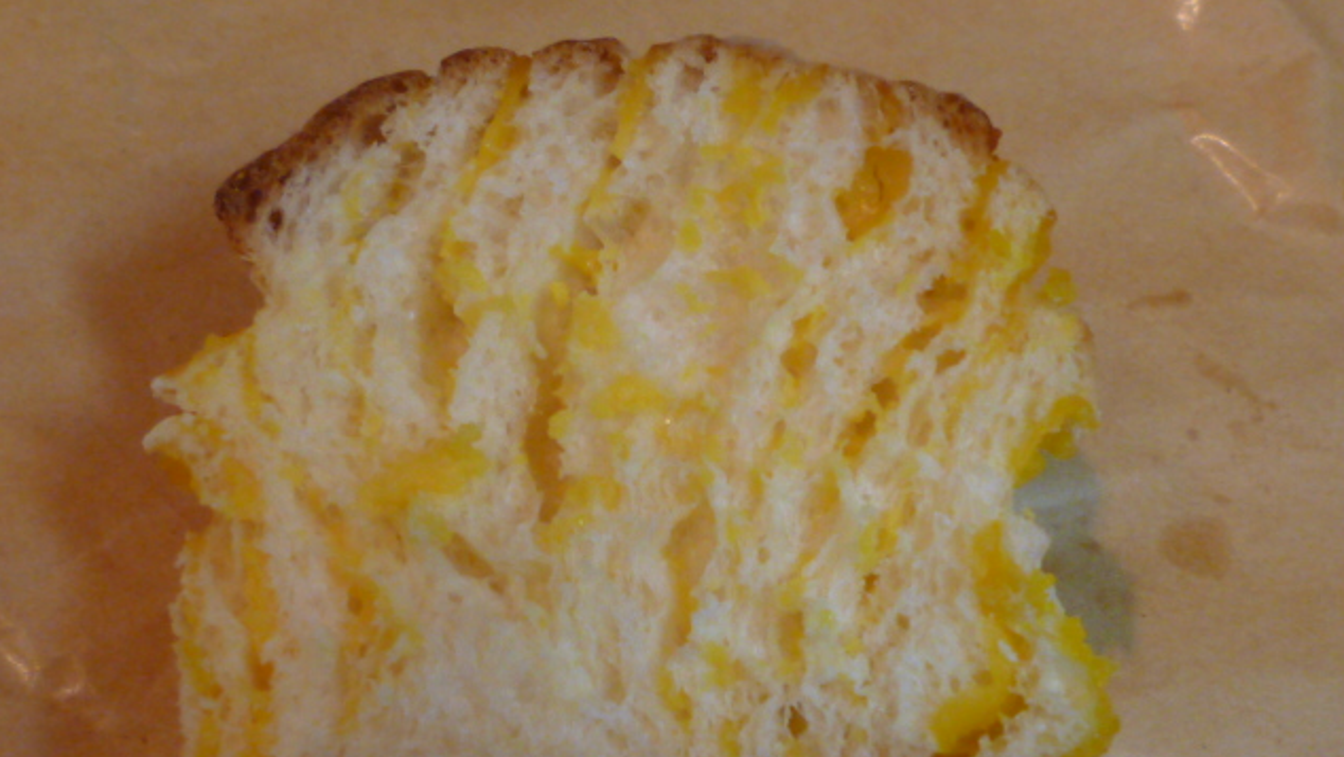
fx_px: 1961
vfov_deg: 21.8
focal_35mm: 55
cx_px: 668
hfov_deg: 37.8
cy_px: 450
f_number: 2.8
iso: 160
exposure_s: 1/30
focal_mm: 4.5
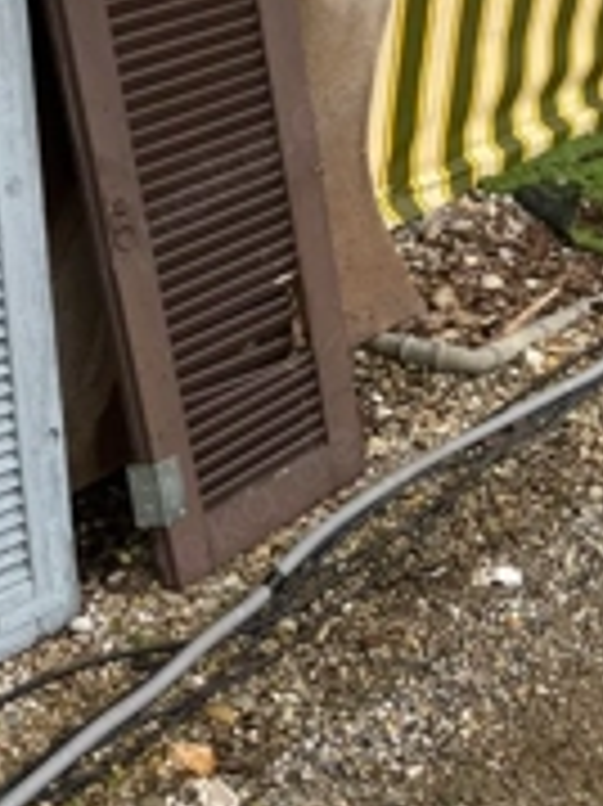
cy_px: 221
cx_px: -18
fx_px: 1349
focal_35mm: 58
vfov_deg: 32.7
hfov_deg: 24.0
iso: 50
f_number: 1.6
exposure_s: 1/440
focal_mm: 5.1
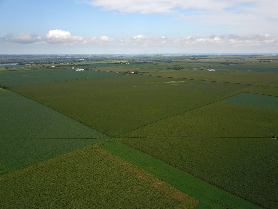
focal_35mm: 26
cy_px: 104
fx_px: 209
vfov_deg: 53.1
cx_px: 139
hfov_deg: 67.3
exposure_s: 1/941
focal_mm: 4.73
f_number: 2.2
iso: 100
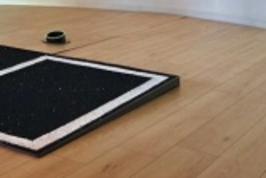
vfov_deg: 16.4
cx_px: 5
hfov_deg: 25.7
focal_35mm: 75
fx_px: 555
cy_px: -98
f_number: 3.2
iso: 1250
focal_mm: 24
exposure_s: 1/100
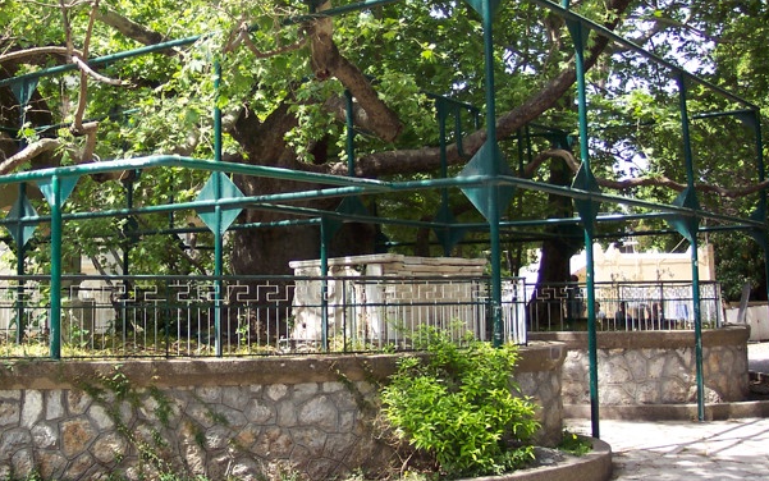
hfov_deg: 40.1
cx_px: 299
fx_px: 1048
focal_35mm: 50
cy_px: 159
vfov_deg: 25.7
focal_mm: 8
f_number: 2.8
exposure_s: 1/500
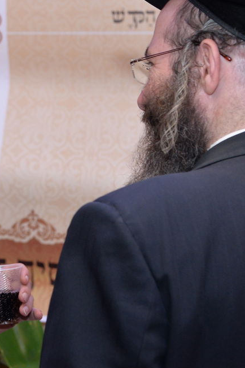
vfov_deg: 15.8
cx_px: -46
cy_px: 111
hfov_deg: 10.5
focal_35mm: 129
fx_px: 1317
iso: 1250
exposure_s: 1/125
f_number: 4.5
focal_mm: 60
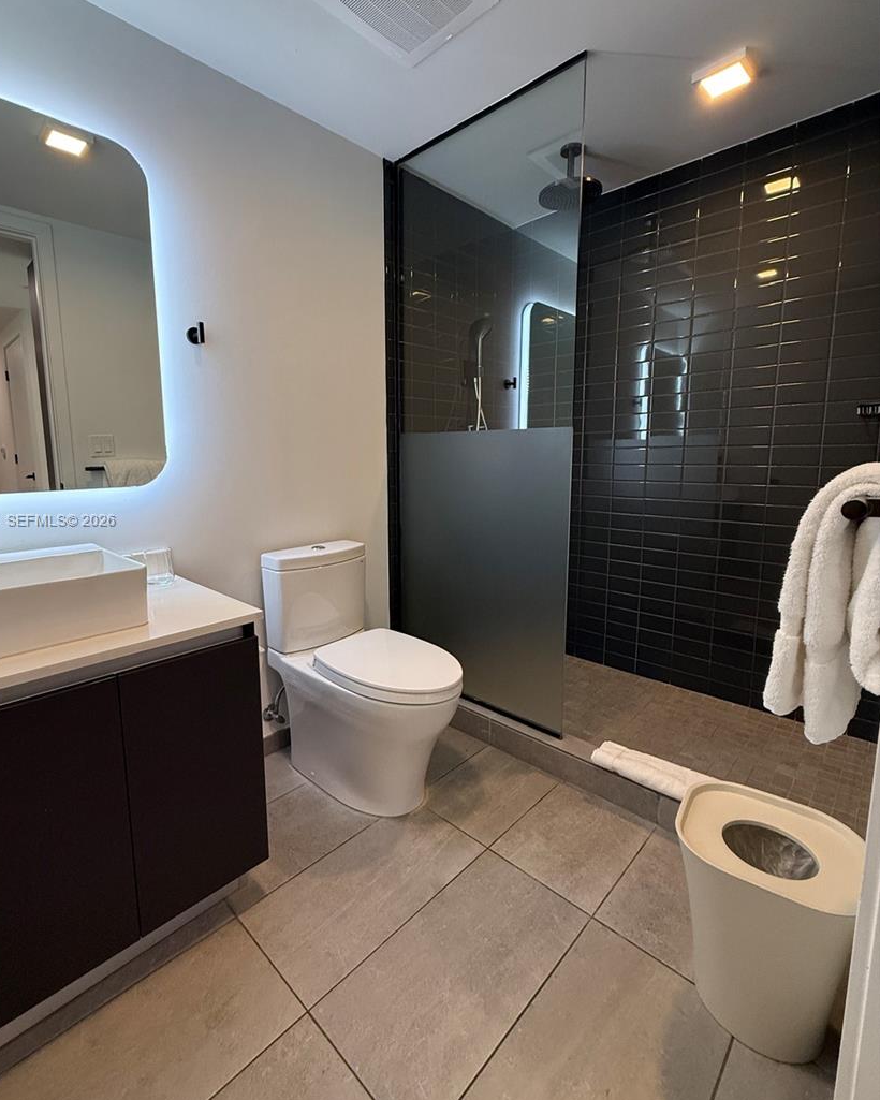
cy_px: 522
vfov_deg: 93.0
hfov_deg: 80.2
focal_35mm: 16
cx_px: 399
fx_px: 521
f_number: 2.2
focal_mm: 2.22
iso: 250
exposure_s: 1/120
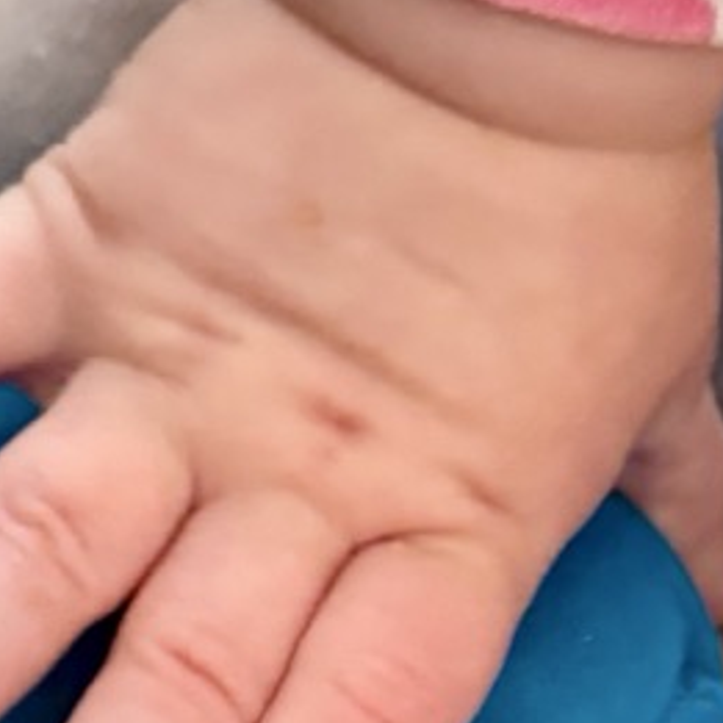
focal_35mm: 104
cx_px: 382
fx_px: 2458
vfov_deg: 15.1
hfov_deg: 16.7
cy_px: 1175
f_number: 1.78
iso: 800
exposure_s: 1/40
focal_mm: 6.76
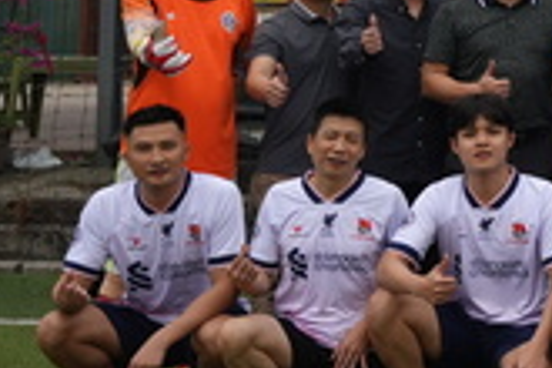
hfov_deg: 12.4
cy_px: -72
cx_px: 1164
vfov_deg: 9.5
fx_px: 2177
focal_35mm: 142
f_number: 7.1
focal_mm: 29.2
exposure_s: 1/200
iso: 250
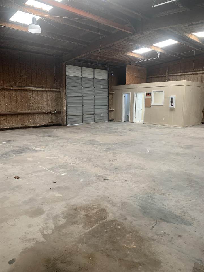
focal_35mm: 26
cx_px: 102
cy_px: 136
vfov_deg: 67.3
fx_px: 204
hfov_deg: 53.1
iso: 100
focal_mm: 4.25
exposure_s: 1/61
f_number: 1.8
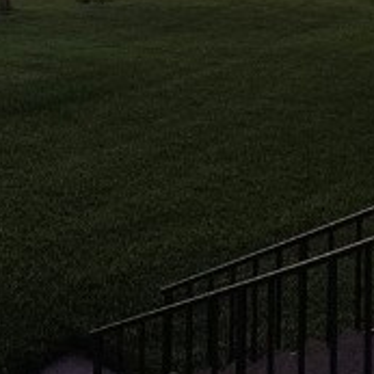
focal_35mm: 68
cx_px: -184
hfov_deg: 21.4
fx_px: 831
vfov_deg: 21.4
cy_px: -184
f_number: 2.2
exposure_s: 1/197
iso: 50
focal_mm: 2.2
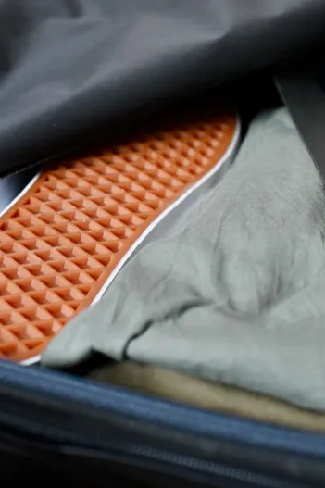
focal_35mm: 73
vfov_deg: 27.0
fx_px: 989
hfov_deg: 18.5
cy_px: 76
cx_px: 263
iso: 2800
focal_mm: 35
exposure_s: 1/125
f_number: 2.8
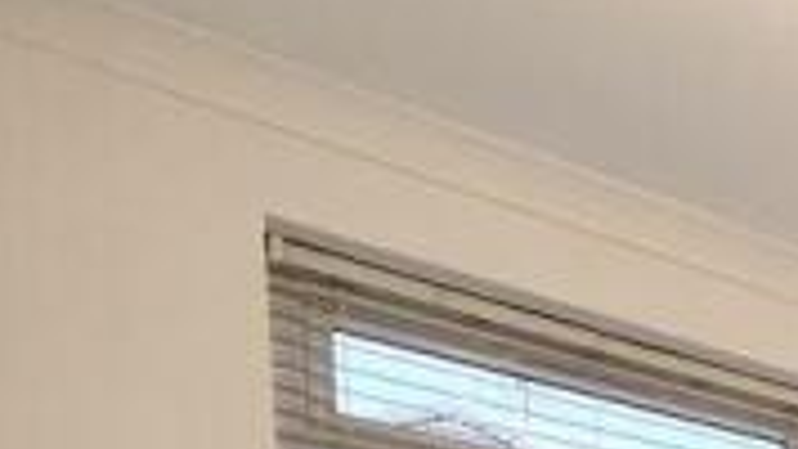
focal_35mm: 50
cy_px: 927
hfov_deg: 29.6
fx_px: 1058
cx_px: 1123
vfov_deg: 16.9
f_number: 2.2
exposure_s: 1/100
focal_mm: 2.22
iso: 250
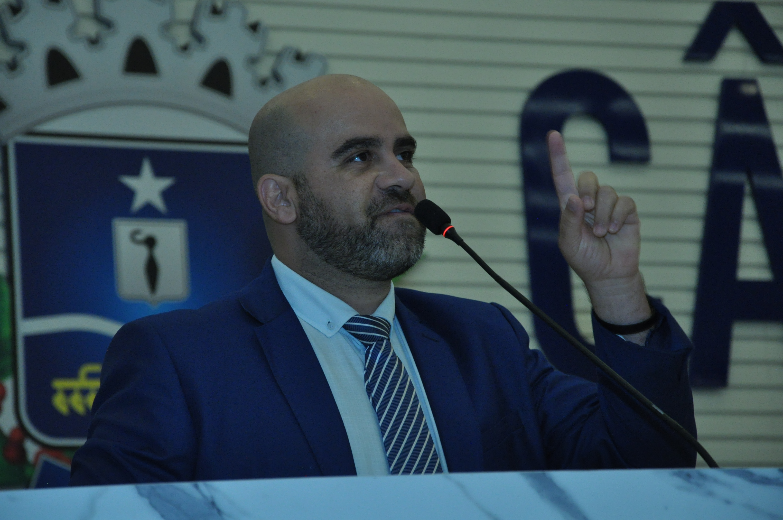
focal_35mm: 147
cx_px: 392
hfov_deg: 14.0
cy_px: 260
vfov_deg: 9.3
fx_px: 3193
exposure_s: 1/160
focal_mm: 98
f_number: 8
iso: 1600
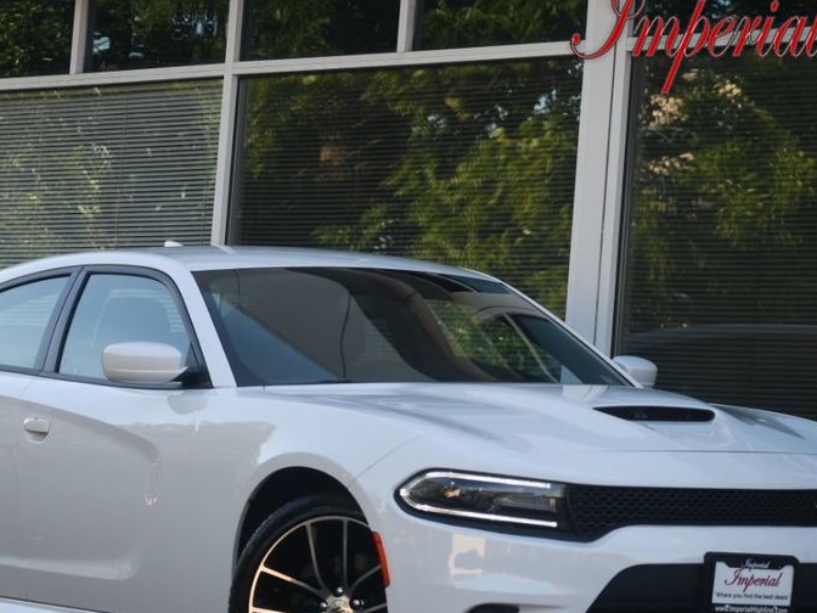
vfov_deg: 9.1
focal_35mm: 164
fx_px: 3871
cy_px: 341
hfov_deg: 12.0
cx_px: 346
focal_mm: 75
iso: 125
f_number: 4.8
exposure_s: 1/160
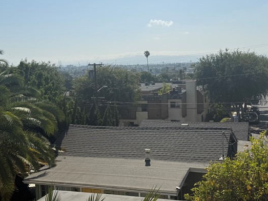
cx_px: 121
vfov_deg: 30.9
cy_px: 101
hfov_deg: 40.4
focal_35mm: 47
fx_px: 364
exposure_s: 1/11905
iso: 80
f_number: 1.78
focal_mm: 6.76
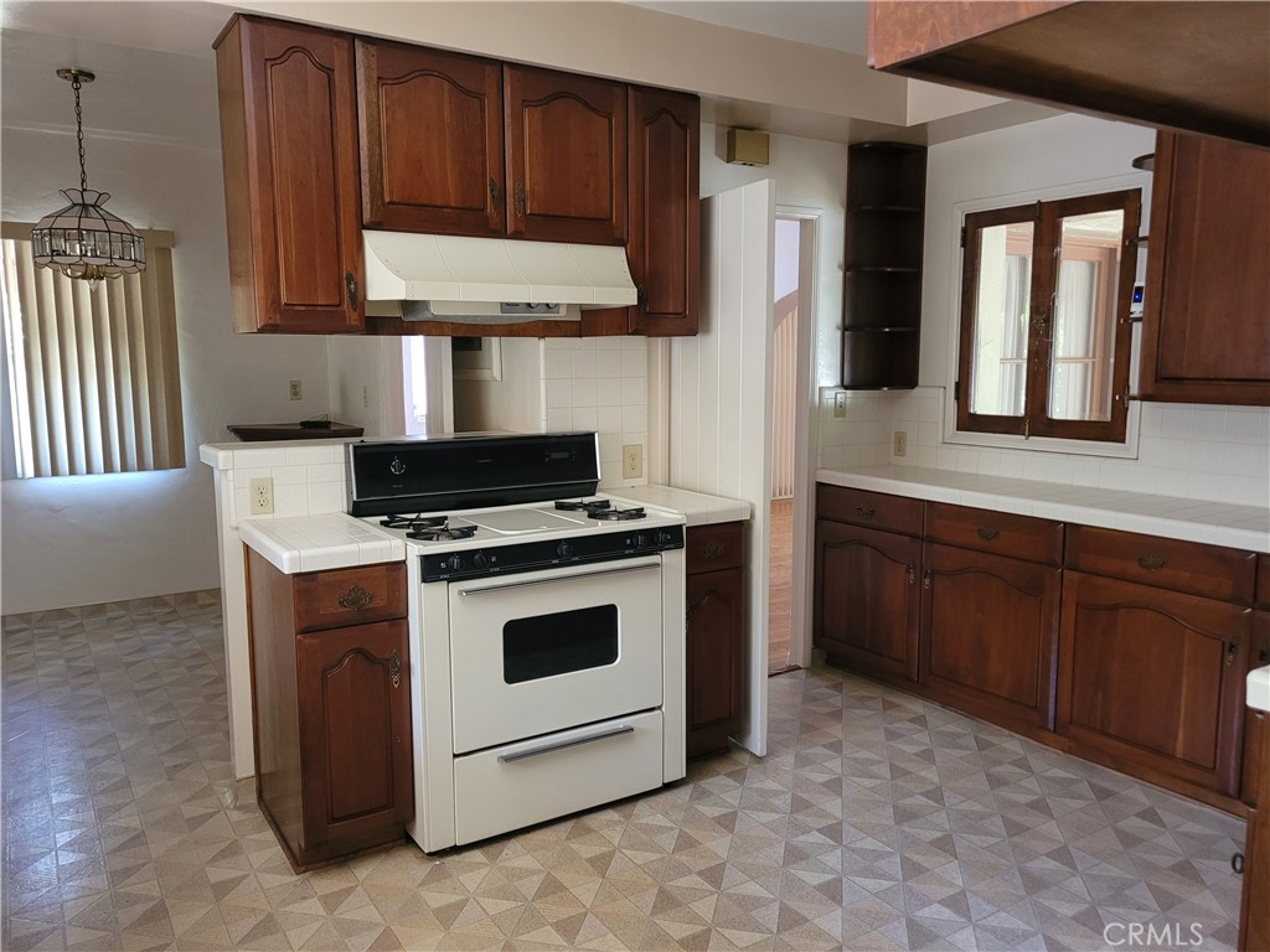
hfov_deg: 67.3
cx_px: 635
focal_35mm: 26
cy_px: 476
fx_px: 954
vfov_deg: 53.1
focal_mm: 5.4
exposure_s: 1/40
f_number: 1.8
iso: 400
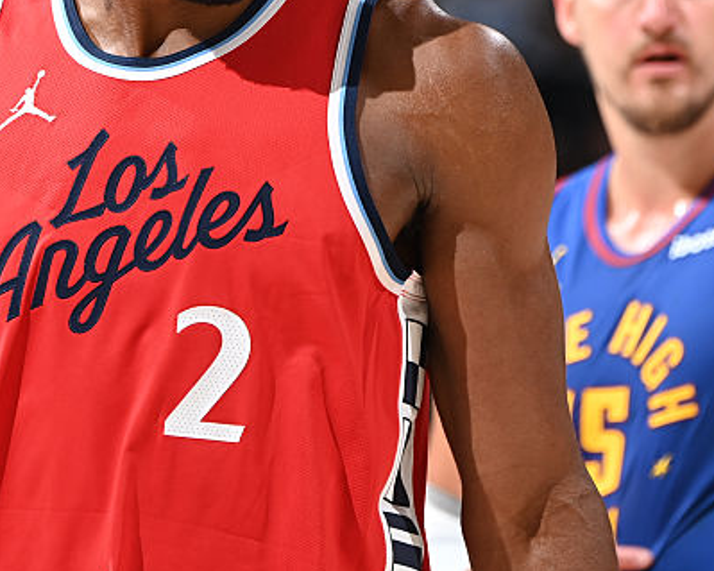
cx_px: 154
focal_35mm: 723
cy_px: 17
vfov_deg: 2.1
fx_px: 15274
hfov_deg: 2.7
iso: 400
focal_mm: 300
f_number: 7.1
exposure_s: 1/250
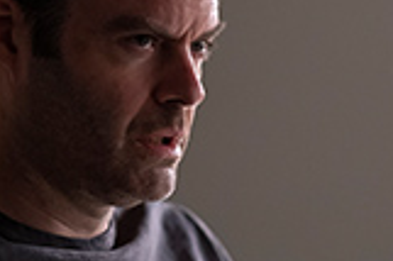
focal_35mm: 209
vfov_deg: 6.6
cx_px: 32
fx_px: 2279
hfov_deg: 9.8
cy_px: 106
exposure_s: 1/60
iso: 1600
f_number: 1.4
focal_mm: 56
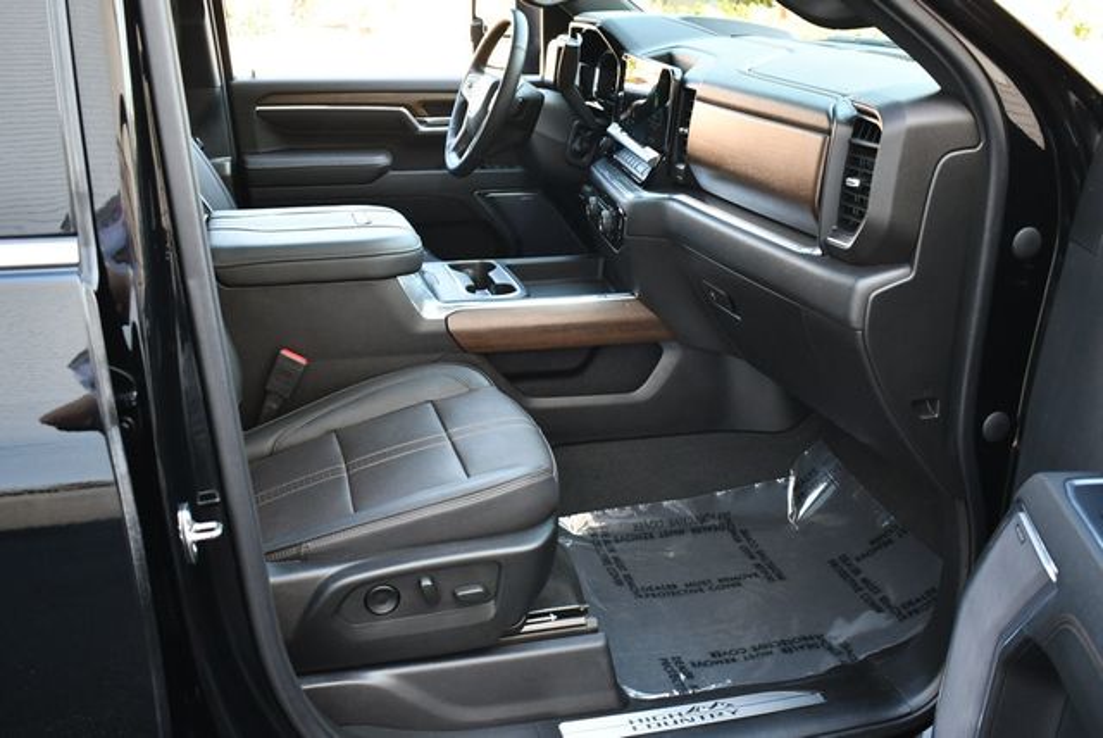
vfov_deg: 36.9
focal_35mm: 36
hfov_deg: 53.1
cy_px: 369
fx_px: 1104
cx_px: 552
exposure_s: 1/125
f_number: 3.5
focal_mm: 18
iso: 800
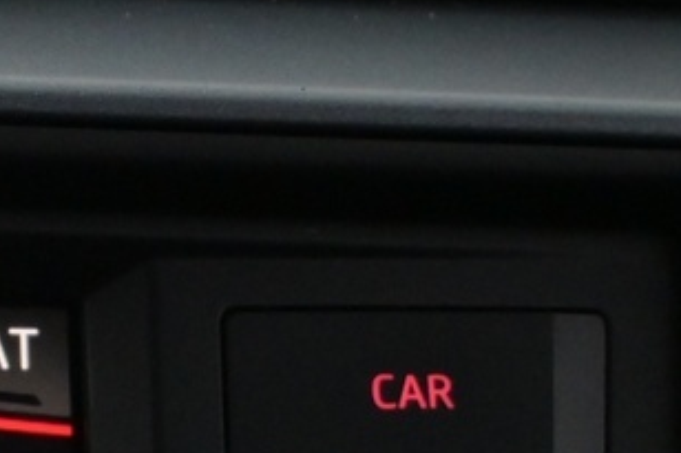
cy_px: 784
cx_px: -780
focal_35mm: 209
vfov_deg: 6.4
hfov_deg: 9.1
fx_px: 3950
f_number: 5
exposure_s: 1/100
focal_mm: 26.5
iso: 2500
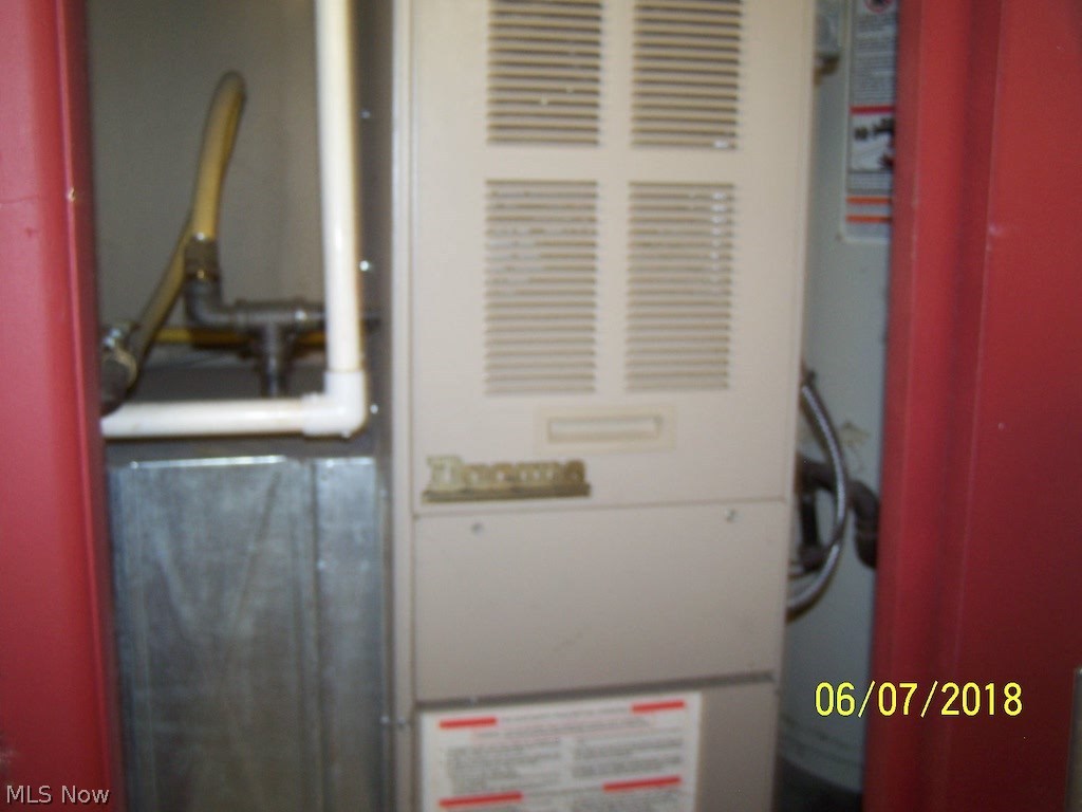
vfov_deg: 37.7
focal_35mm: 38
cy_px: 406
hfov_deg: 49.0
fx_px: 1188
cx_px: 541
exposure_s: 1/2
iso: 80
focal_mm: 6.3
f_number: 2.8
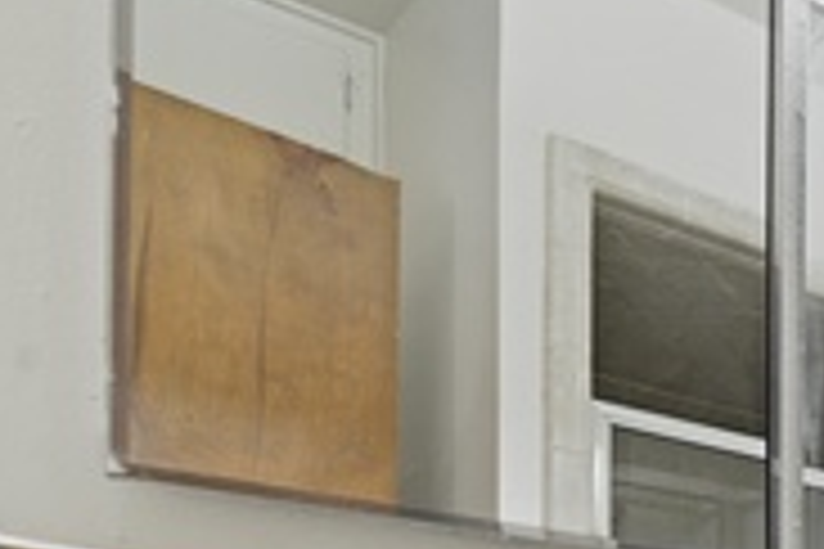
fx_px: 1282
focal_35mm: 56
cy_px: 830
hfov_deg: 24.2
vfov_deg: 20.6
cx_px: 1346
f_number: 7.1
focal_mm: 16
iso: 640
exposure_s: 1/640
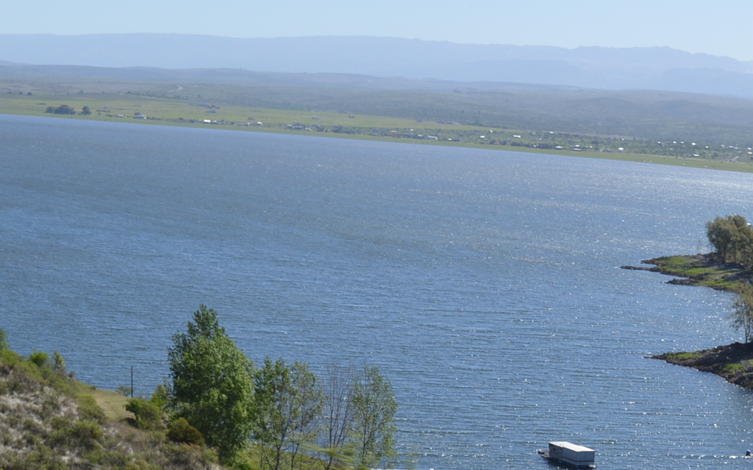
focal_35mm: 101
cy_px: 466
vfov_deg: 12.8
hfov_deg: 20.4
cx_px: 582
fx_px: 2073
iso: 100
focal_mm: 28
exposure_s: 1/250
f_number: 7.1
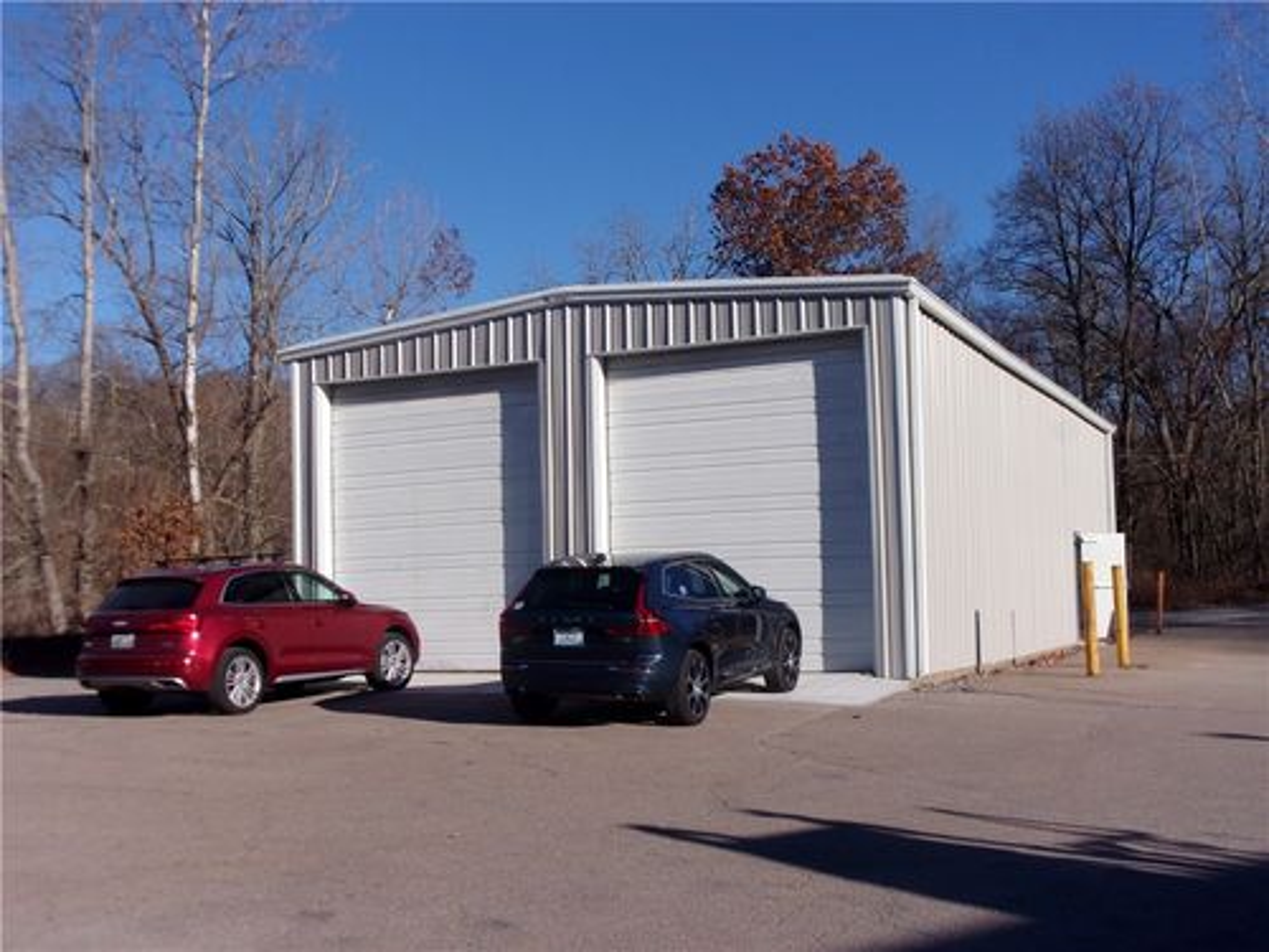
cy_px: 476
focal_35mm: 43
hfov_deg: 43.9
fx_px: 1576
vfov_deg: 33.6
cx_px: 634
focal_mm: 7.8
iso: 80
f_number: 12.5
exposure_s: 1/100
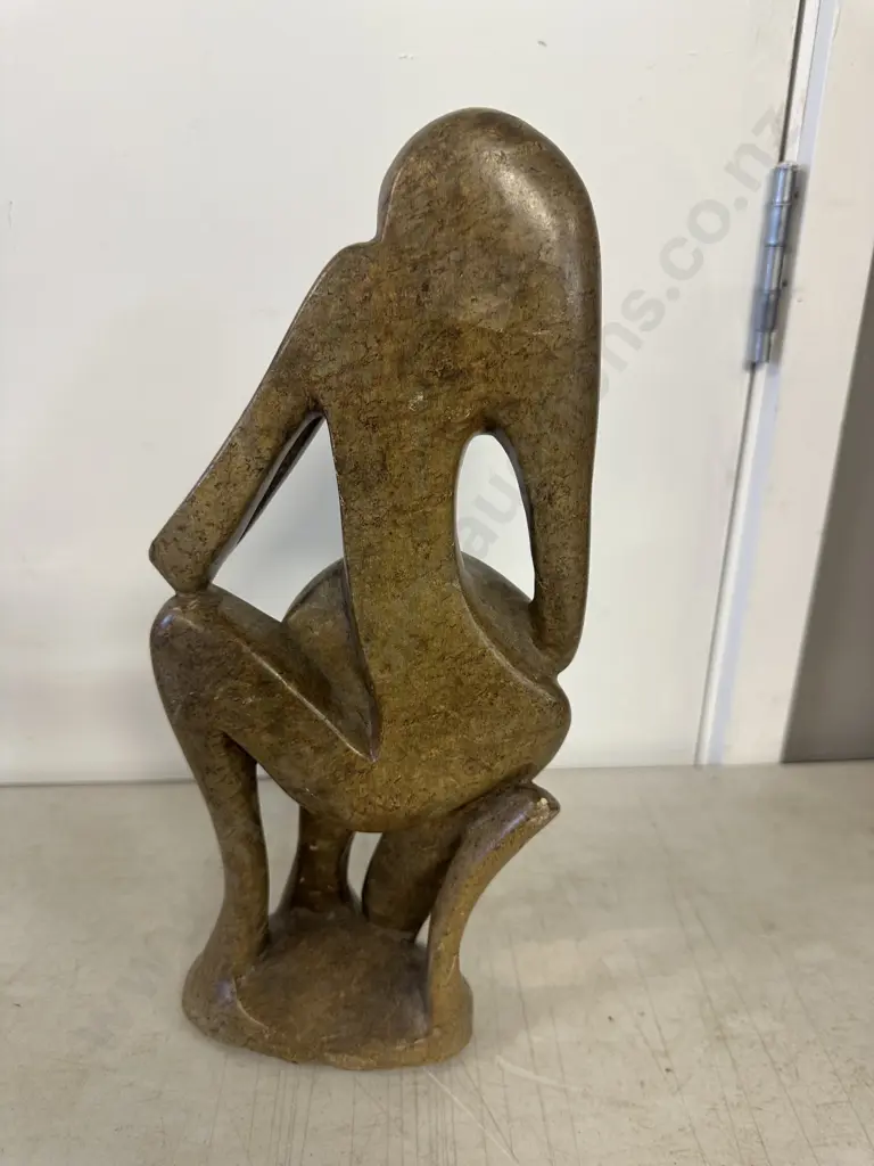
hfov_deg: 56.8
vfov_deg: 71.6
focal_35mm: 24
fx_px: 808
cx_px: 437
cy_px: 583
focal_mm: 6.86
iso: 125
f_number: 1.78
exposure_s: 1/50
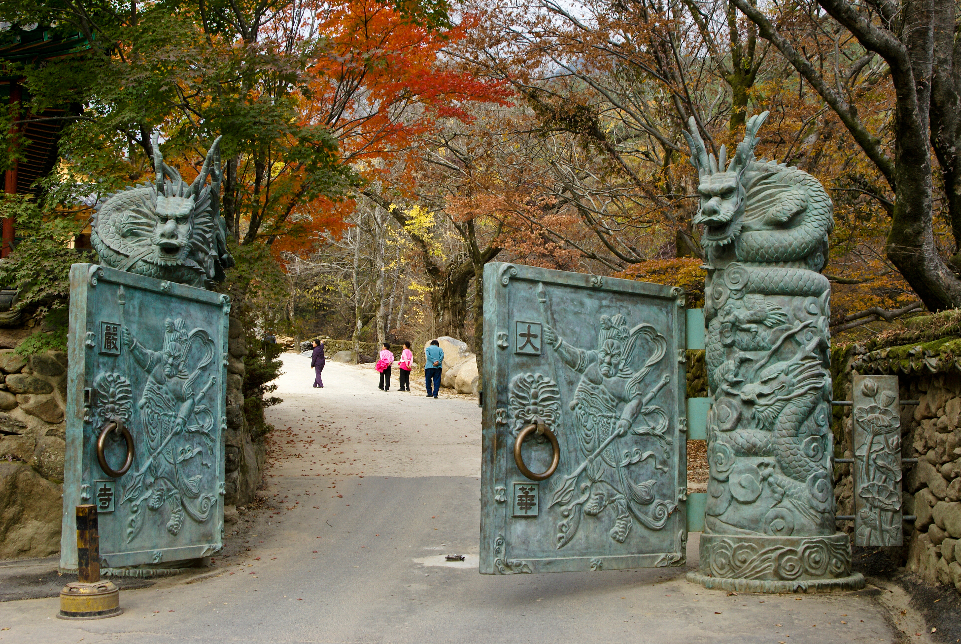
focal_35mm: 45
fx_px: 1203
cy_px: 322
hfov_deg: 43.6
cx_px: 480
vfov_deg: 29.9
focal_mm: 30
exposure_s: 1/60
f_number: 8
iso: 200
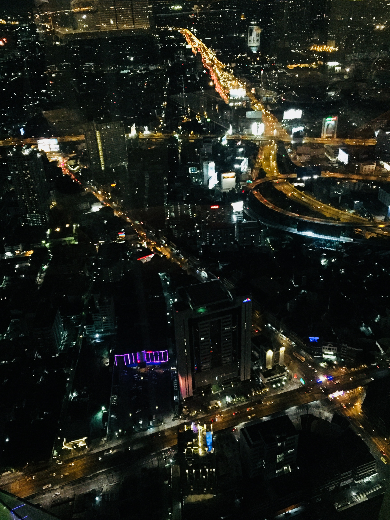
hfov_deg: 48.2
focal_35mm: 29
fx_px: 436
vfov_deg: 61.7
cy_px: 260
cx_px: 195
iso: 250
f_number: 2.2
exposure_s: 1/4
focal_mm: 4.15
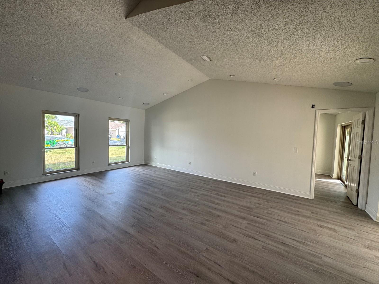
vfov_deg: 85.7
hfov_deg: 102.1
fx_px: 153
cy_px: 142
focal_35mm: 14
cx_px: 190
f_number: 2.2
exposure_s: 1/120
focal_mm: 2.22
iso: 100
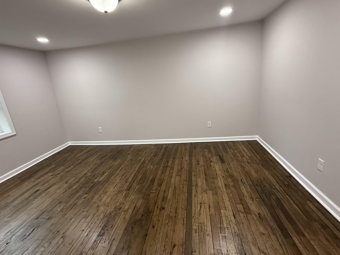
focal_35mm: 14
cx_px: 170
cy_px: 128
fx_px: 137
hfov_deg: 102.1
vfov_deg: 85.7
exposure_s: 1/120
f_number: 2.2
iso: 320
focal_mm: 2.22
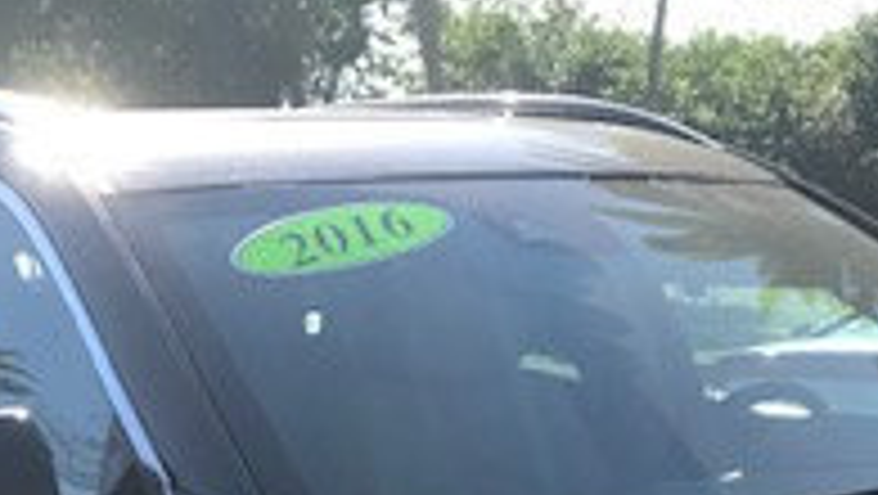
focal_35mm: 100
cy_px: 909
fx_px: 2330
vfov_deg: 11.2
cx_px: 662
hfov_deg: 21.2
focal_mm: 3.99
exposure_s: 1/785
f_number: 1.8
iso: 20
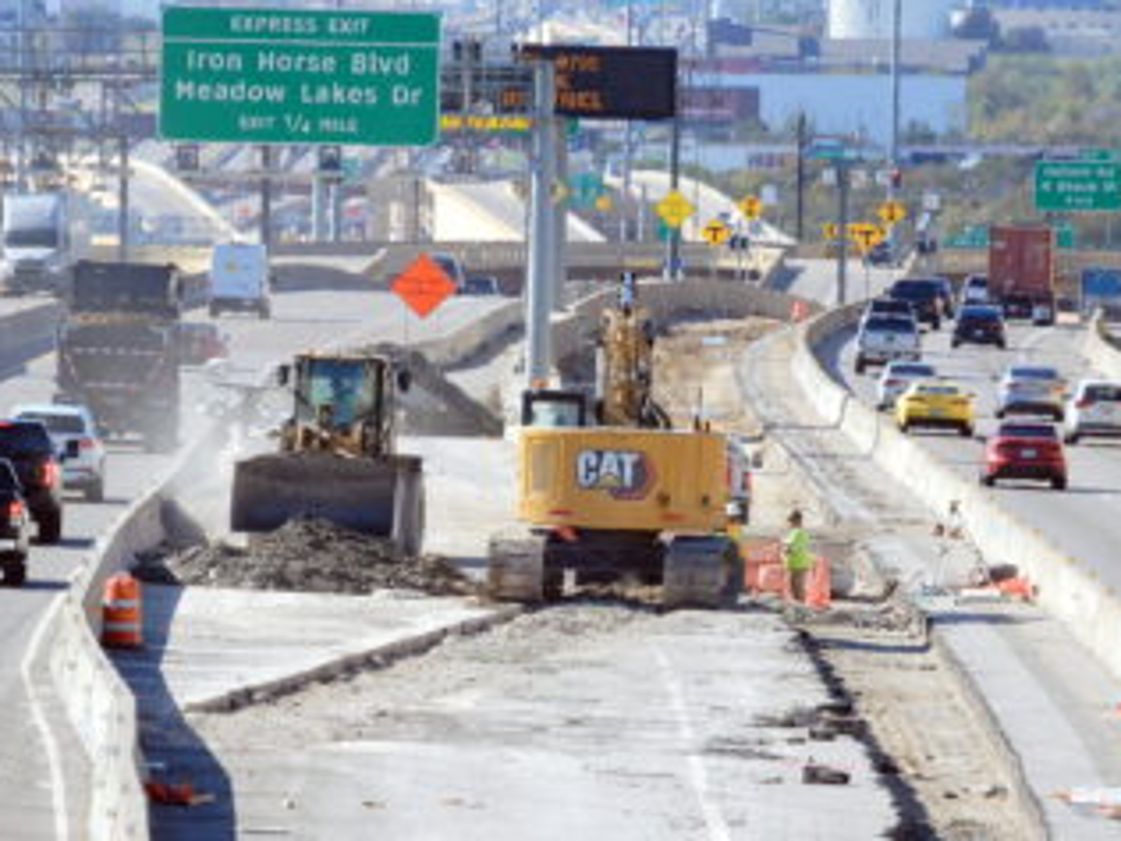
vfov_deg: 2.6
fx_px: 18459
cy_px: 493
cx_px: 560
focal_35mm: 570
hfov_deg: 3.5
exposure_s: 1/320
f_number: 6.3
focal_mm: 80.3
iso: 80
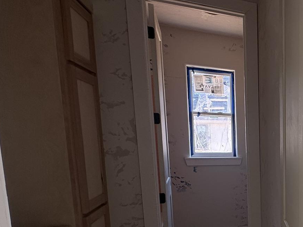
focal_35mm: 33
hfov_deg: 42.0
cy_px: 178
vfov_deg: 41.3
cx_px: 343
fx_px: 289
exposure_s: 1/99
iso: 40
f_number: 2.2
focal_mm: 2.22
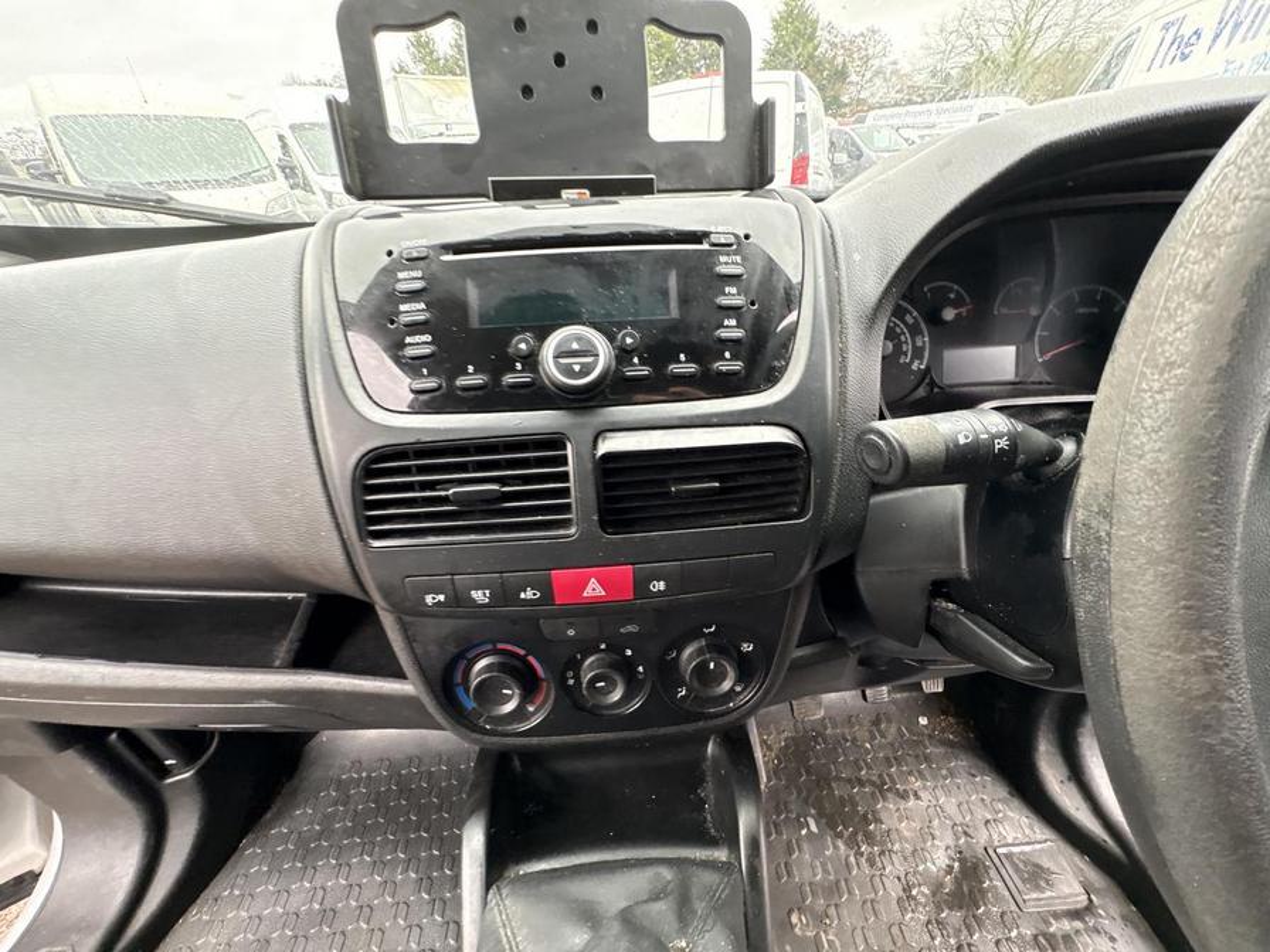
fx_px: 514
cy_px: 476
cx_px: 635
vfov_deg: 85.7
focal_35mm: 14
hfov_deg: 102.1
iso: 320
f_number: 2.2
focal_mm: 2.22
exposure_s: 1/60
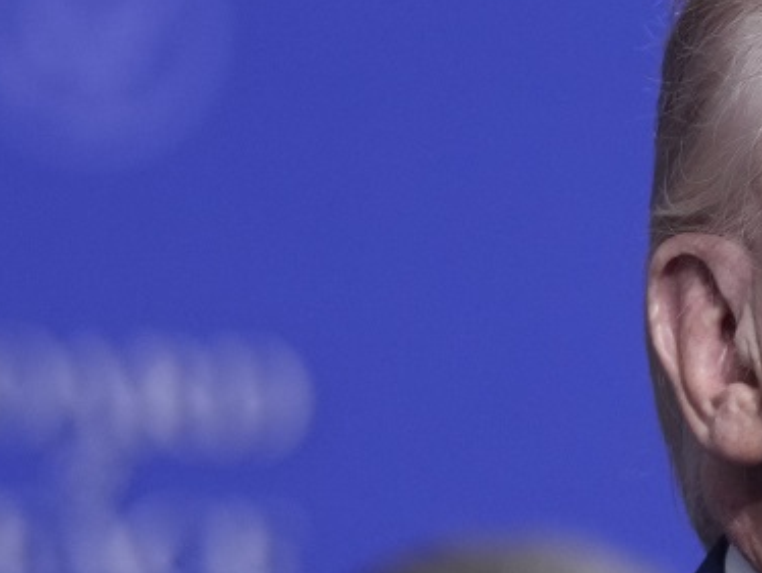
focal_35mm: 572
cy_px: 617
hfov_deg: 3.5
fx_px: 12599
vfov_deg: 2.6
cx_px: 1163
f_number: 2.8
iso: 1000
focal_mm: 116
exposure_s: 1/500
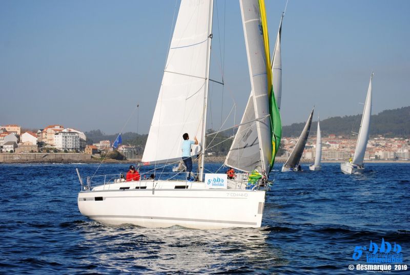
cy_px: 138
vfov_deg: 13.9
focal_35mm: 99
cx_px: 205
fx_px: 1130
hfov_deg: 20.6
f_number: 6.3
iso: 100
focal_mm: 66
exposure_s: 1/640
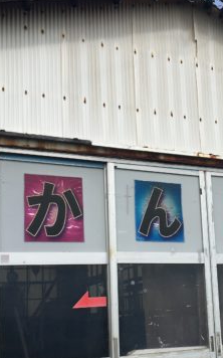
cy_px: 223
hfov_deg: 23.9
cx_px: 189
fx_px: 516
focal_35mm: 53
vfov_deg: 38.0
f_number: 2.2
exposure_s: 1/1202
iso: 25
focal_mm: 4.15
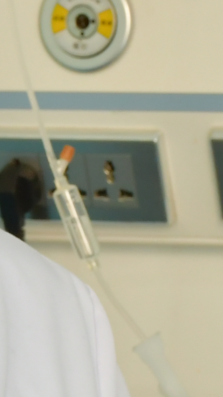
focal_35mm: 406
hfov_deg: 3.0
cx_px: -199
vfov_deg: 5.3
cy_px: 271
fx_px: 4271
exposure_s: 1/30
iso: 1000
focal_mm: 52
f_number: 10
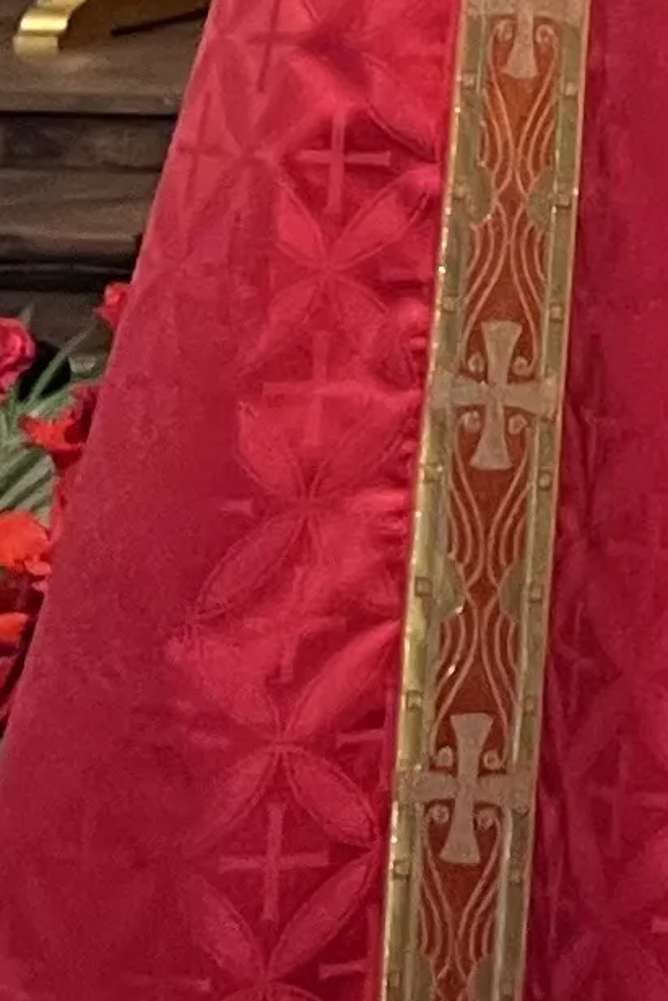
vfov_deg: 10.8
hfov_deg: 6.6
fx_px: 4923
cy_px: -873
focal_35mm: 177
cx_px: 2431
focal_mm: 5.1
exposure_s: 1/50
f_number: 1.6
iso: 100
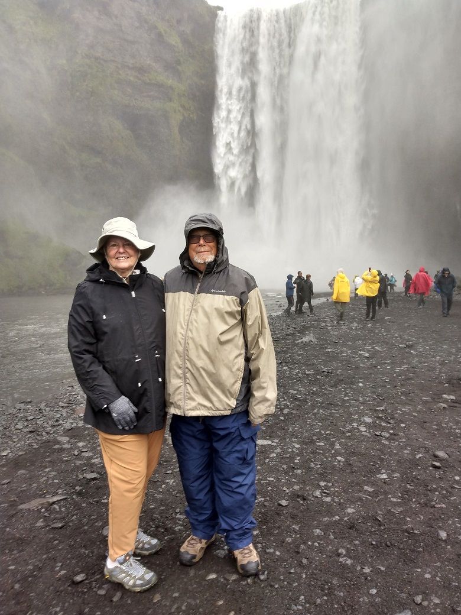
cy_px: 308
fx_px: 355
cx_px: 230
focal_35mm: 20
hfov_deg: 66.0
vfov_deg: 81.7
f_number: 2
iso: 105
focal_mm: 3.54
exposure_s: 1/100
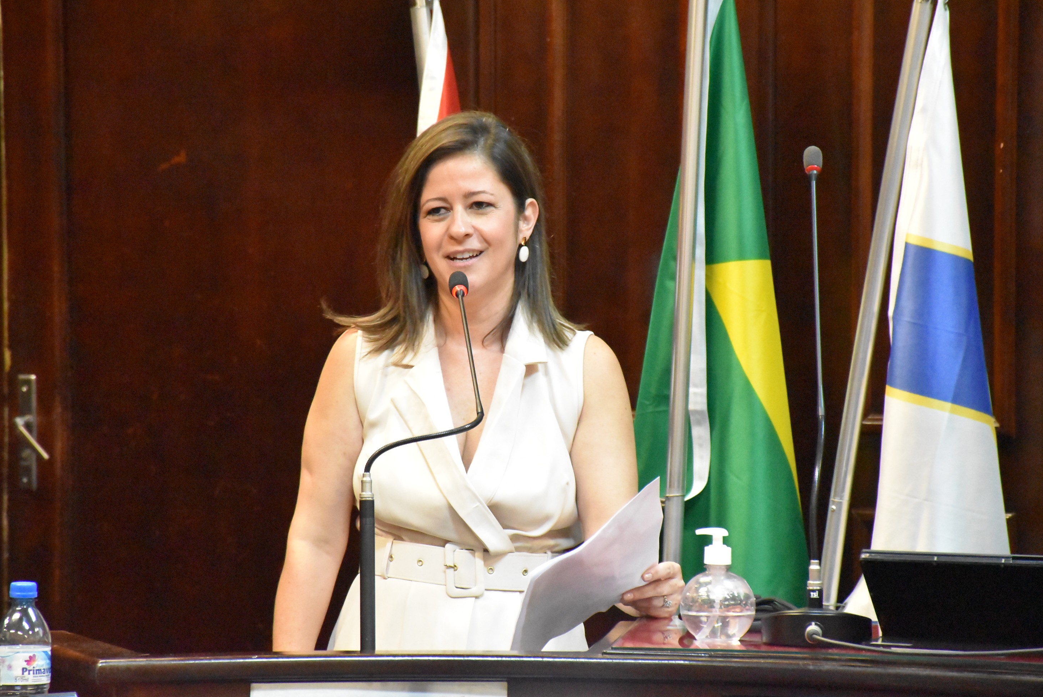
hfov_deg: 9.5
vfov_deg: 6.4
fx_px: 6262
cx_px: 512
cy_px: 344
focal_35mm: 216
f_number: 5.6
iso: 12800
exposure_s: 1/125
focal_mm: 140
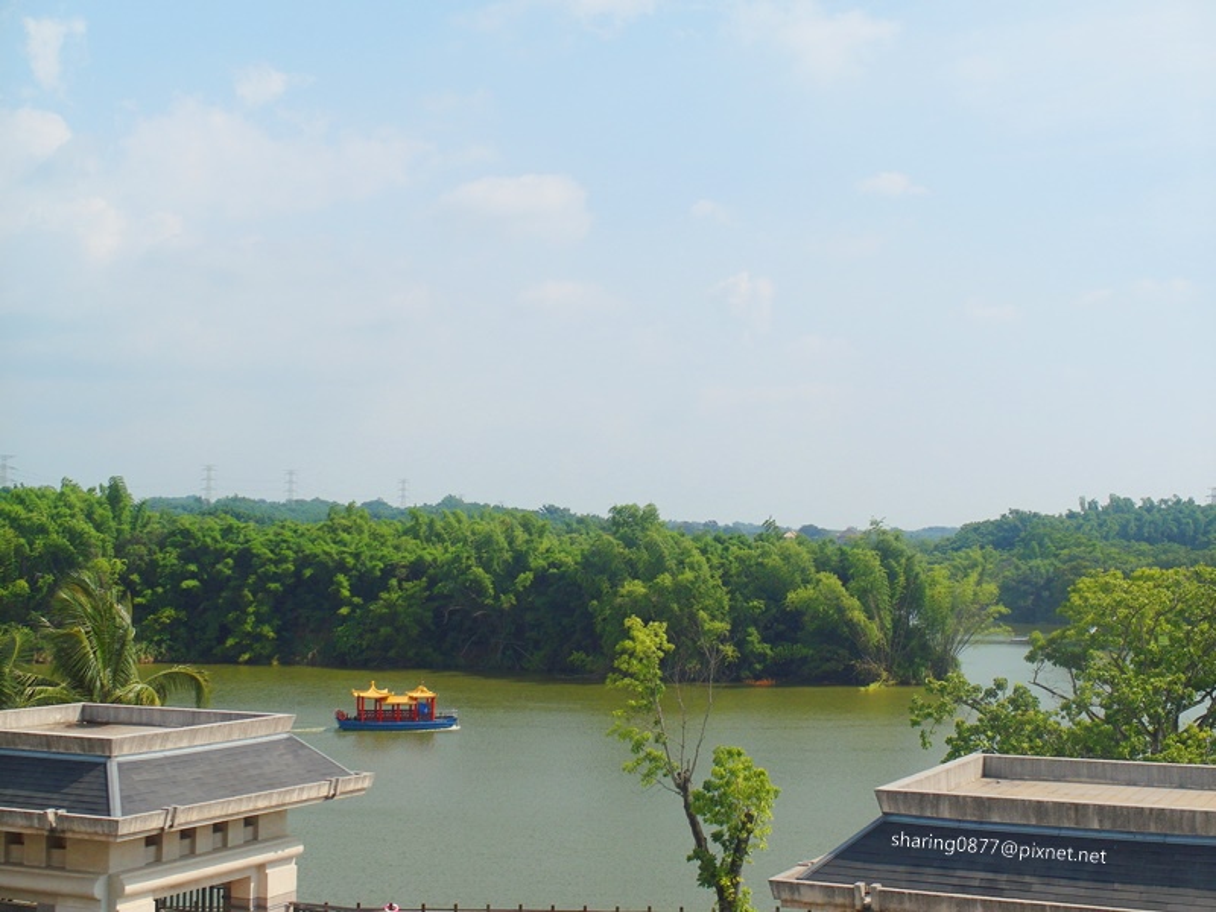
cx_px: 608
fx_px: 1897
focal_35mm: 54
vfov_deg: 27.0
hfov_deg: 35.5
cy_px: 456
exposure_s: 1/1000
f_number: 3.6
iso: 80
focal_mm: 11.6
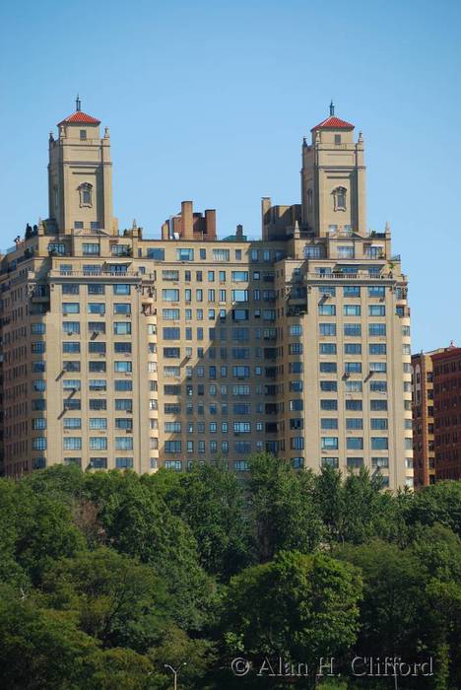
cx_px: 230
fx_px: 4888
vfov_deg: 8.1
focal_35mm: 255
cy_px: 345
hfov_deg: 5.4
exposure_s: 1/320
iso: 100
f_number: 5.6
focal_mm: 170
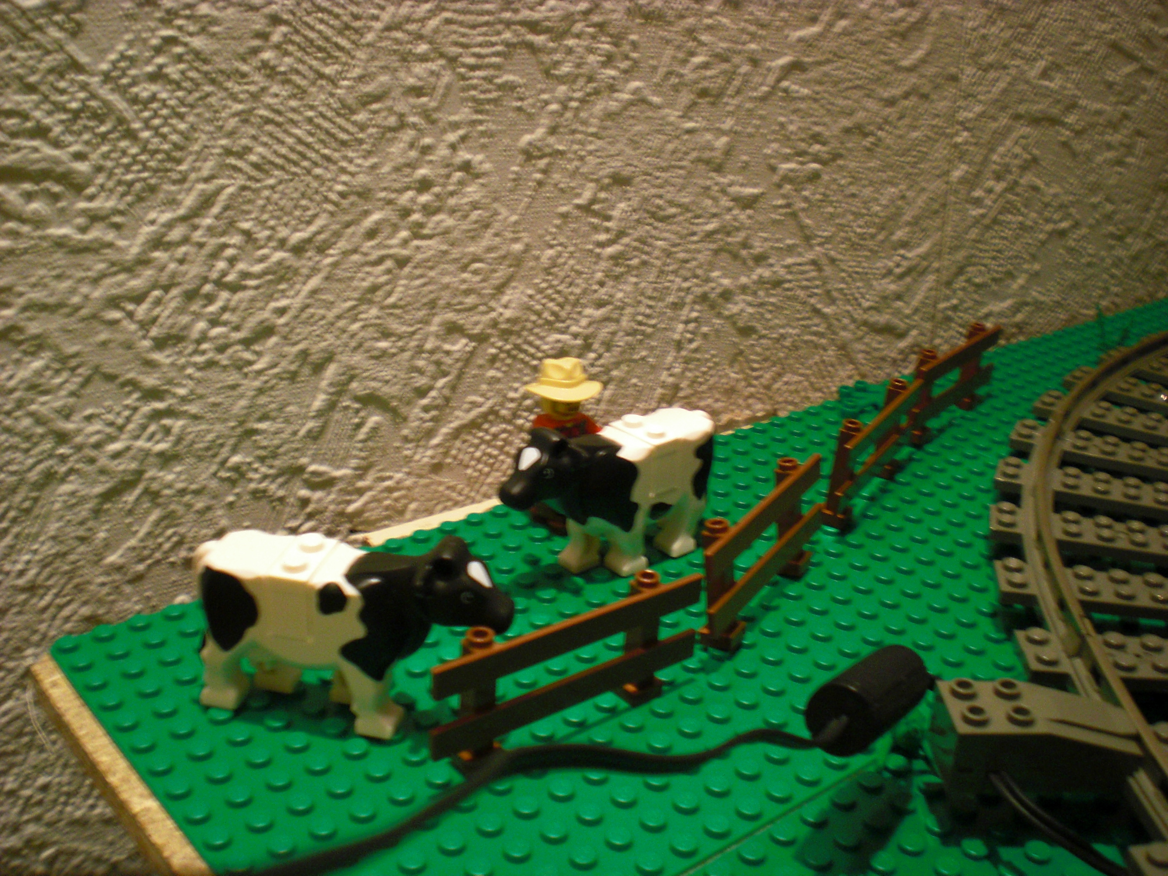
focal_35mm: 38
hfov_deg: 49.0
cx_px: 584
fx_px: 1282
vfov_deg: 37.7
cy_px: 438
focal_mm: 6.3
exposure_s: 1/6
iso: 200
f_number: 3.1
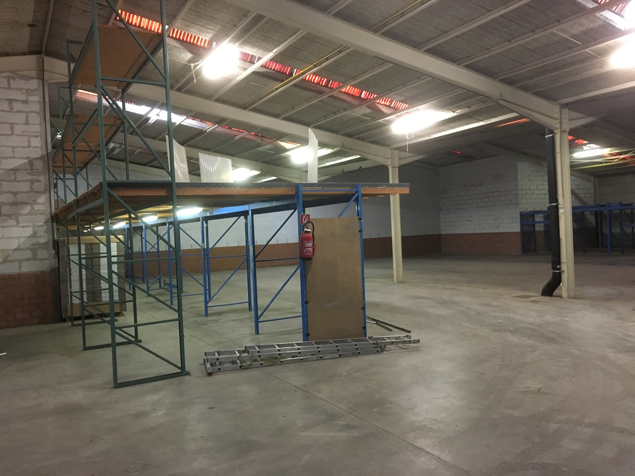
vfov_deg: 48.2
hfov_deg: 61.7
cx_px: 318
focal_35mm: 29
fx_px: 532
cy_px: 238
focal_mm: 4.15
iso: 250
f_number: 2.2
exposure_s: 1/17
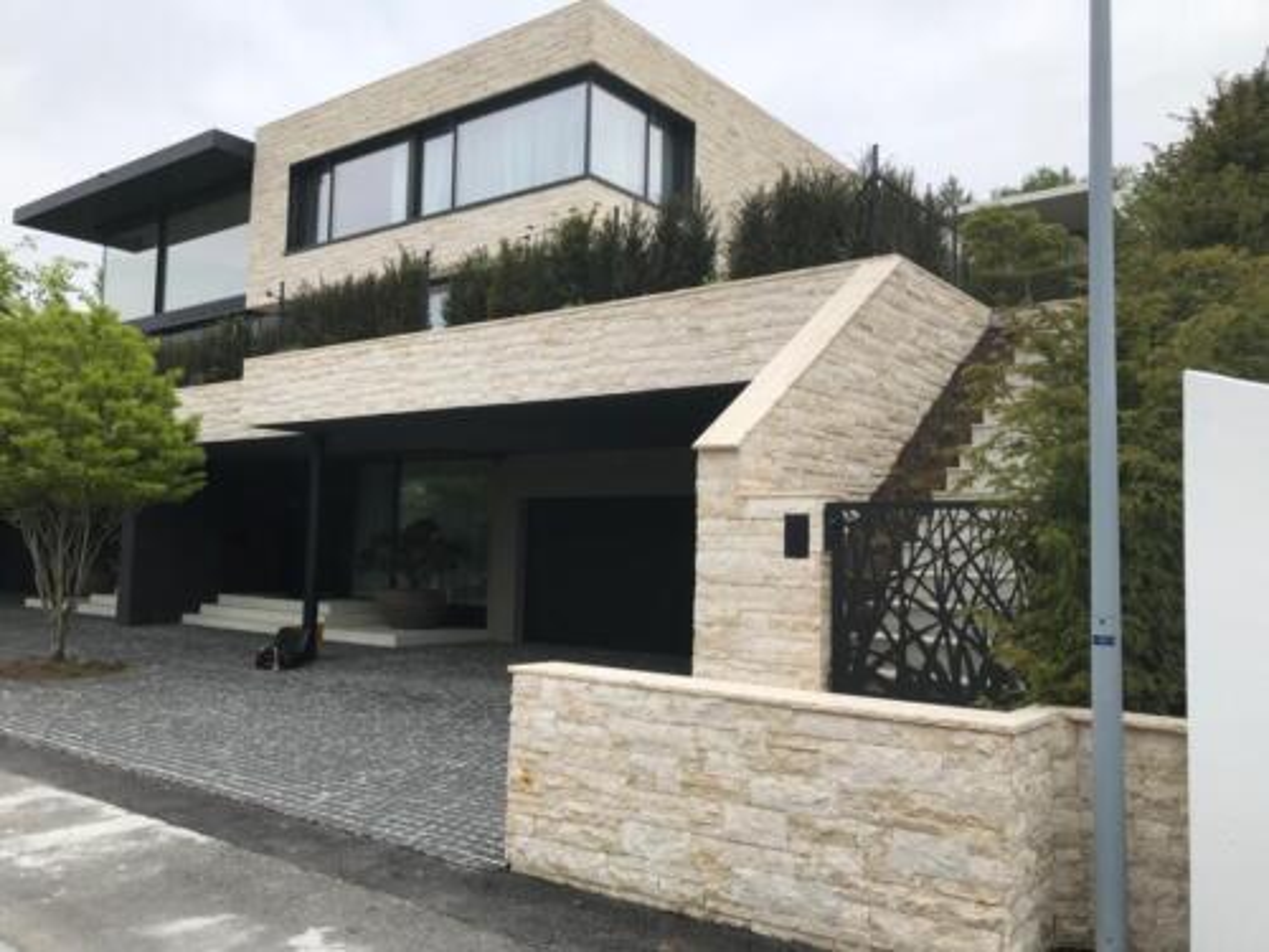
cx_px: 634
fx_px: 1026
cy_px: 476
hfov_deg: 63.4
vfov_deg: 49.7
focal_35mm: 28
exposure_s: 1/1520
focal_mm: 3.99
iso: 20
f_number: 1.8
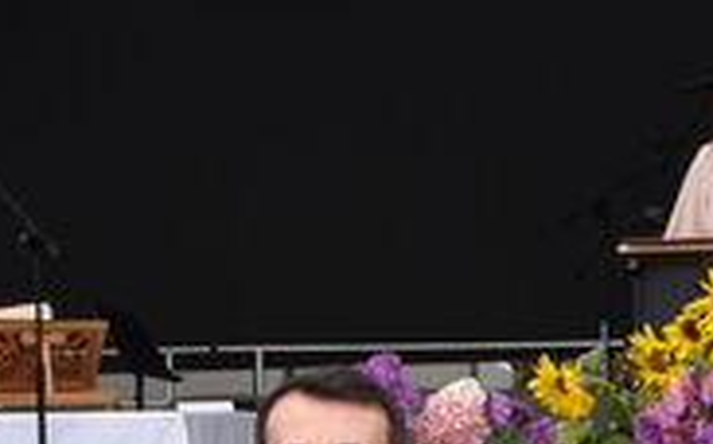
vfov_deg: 5.8
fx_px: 4329
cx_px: 475
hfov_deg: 9.4
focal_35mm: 223
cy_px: 800
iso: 100
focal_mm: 26
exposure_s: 1/160
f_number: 5.6
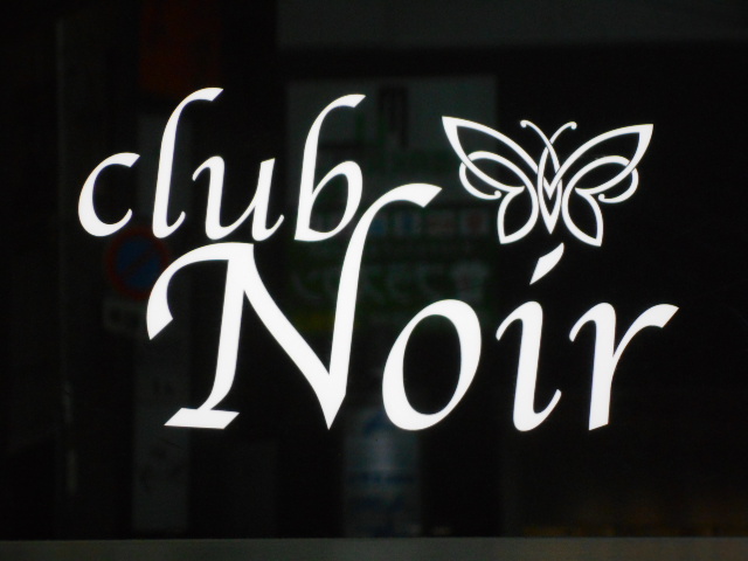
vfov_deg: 13.1
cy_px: 280
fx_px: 2442
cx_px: 374
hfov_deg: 17.4
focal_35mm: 113
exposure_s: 1/40
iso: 400
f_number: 6
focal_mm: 20.1
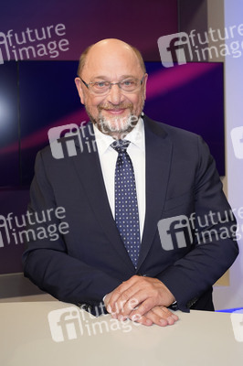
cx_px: 122
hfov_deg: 35.0
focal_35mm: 38
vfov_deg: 50.7
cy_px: 183
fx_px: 385
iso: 2000
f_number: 5.6
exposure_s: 1/160
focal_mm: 38
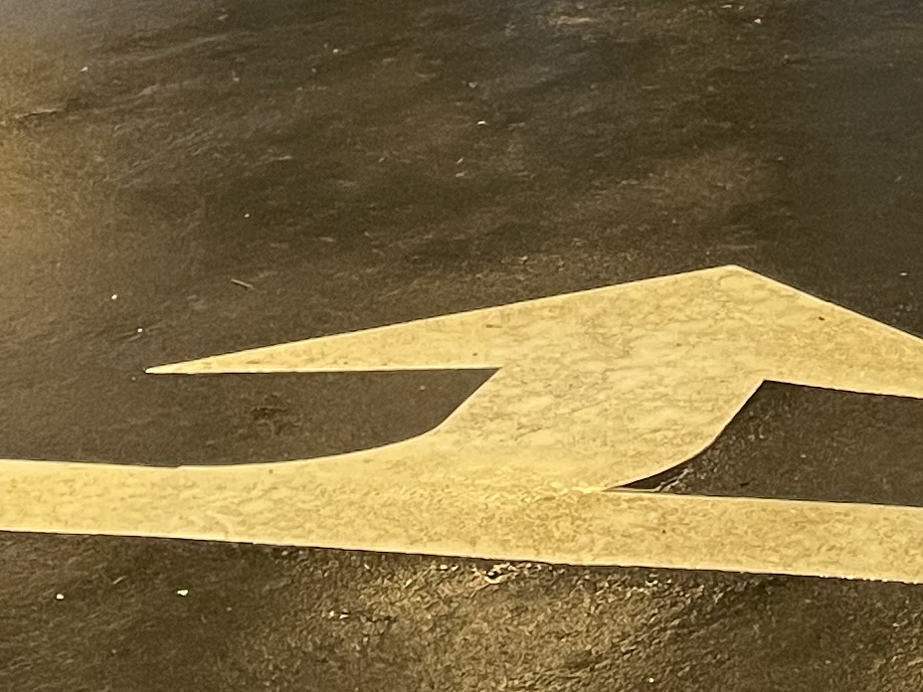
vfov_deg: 12.6
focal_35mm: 113
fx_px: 3013
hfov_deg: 16.7
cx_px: 1115
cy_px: -269
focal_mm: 4.2
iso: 400
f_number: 1.6
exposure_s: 1/50
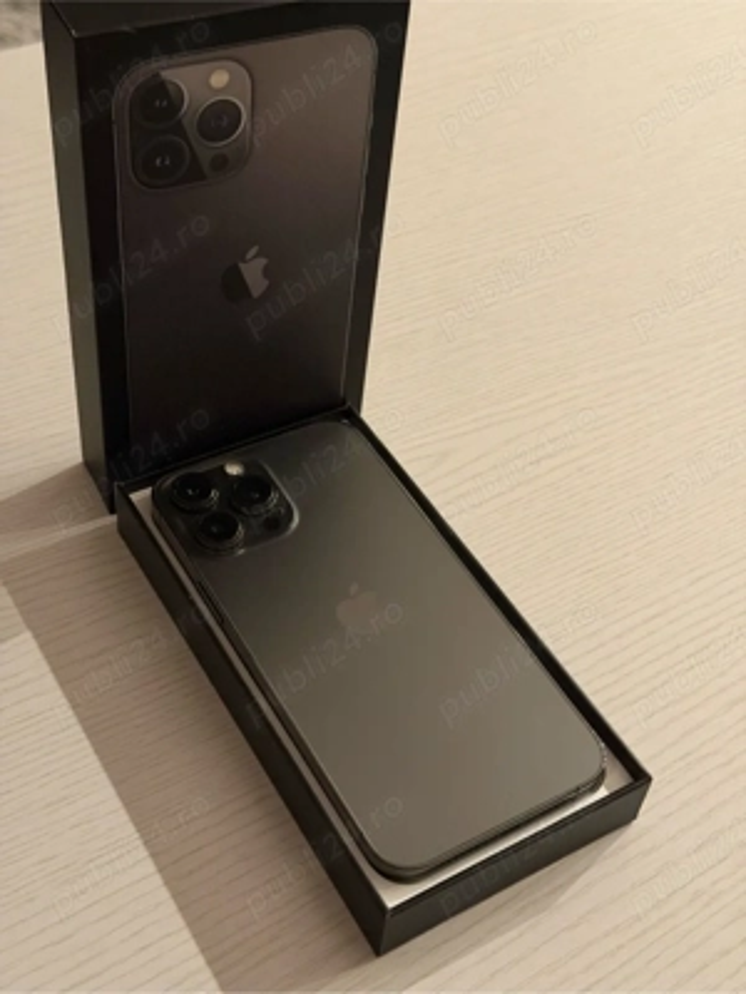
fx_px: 1379
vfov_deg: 39.7
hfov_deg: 30.3
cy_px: 497
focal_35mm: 48
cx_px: 373
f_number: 1.78
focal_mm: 6.76
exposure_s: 1/25
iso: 640
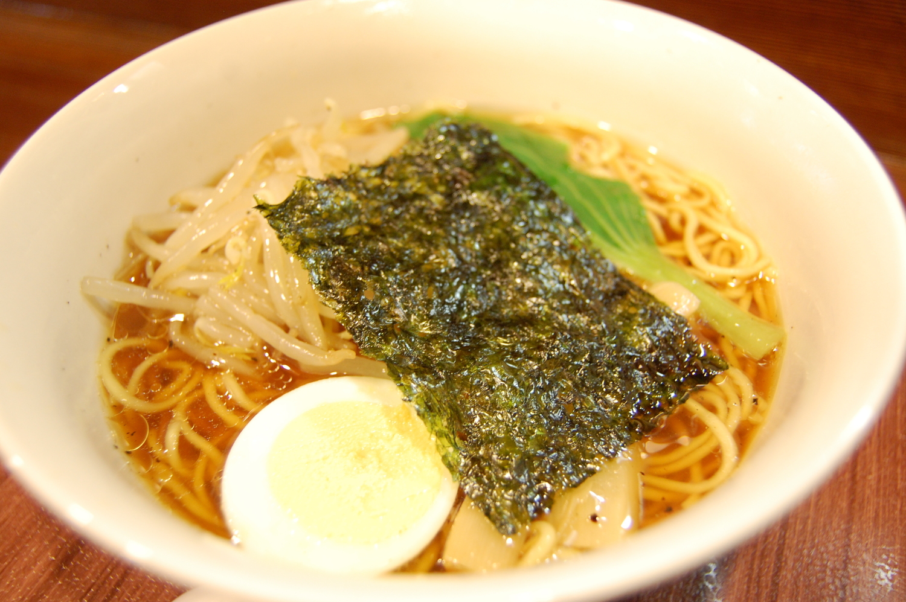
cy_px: 301
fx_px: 867
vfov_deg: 38.3
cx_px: 453
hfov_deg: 55.2
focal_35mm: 34
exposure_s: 1/15
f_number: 3.8
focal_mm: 23
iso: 800
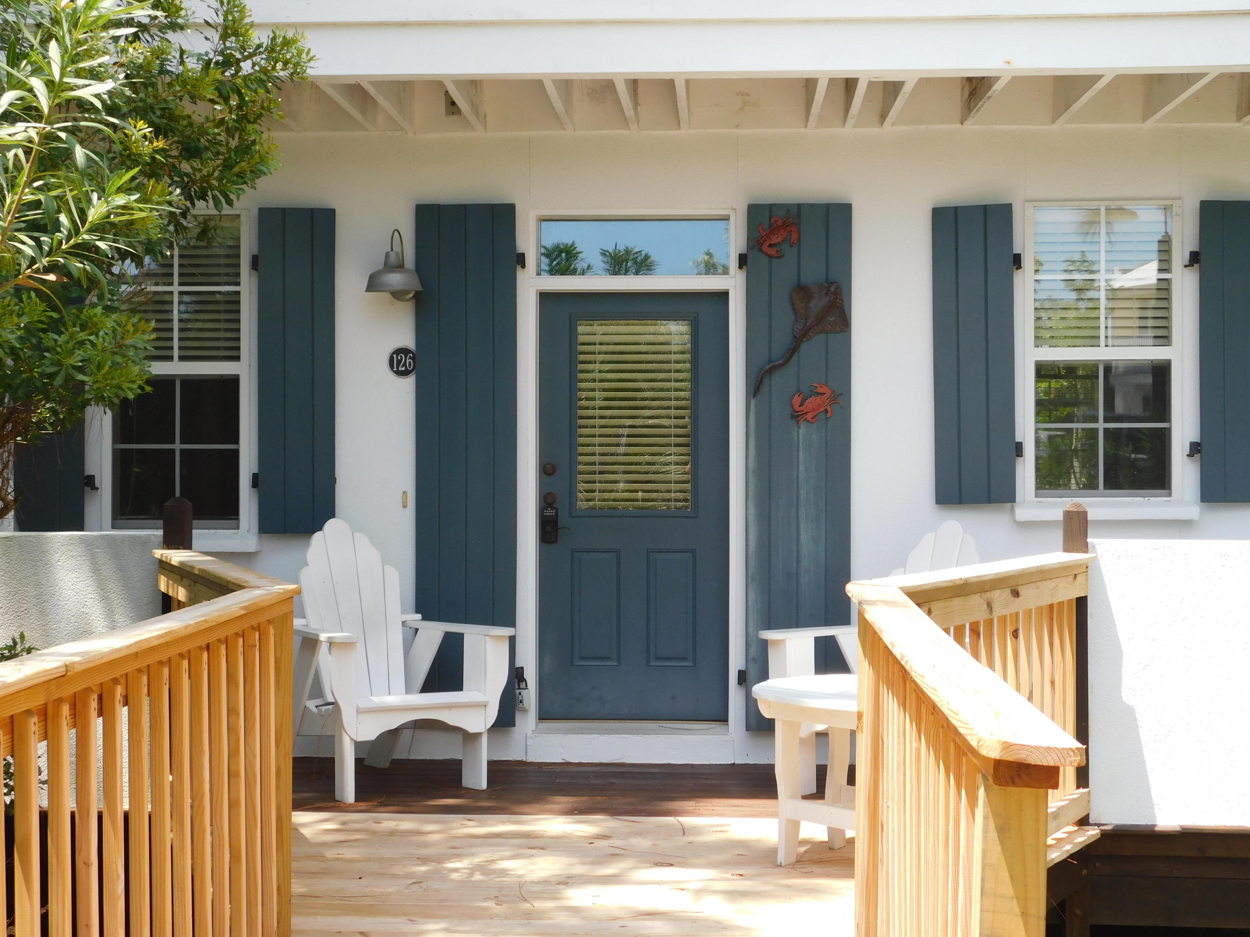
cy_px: 468
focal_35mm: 45
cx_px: 625
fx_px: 1625
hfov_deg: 42.1
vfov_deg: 32.2
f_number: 3.7
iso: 125
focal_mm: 8
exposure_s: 1/400
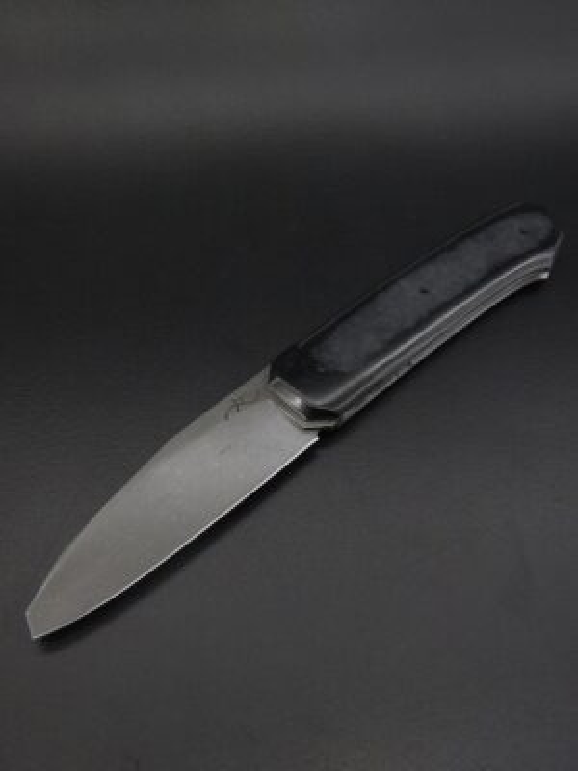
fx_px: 801
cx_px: 289
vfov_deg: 51.4
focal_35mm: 36
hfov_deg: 39.7
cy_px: 386
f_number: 4
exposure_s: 1/20
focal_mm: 6.5
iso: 400
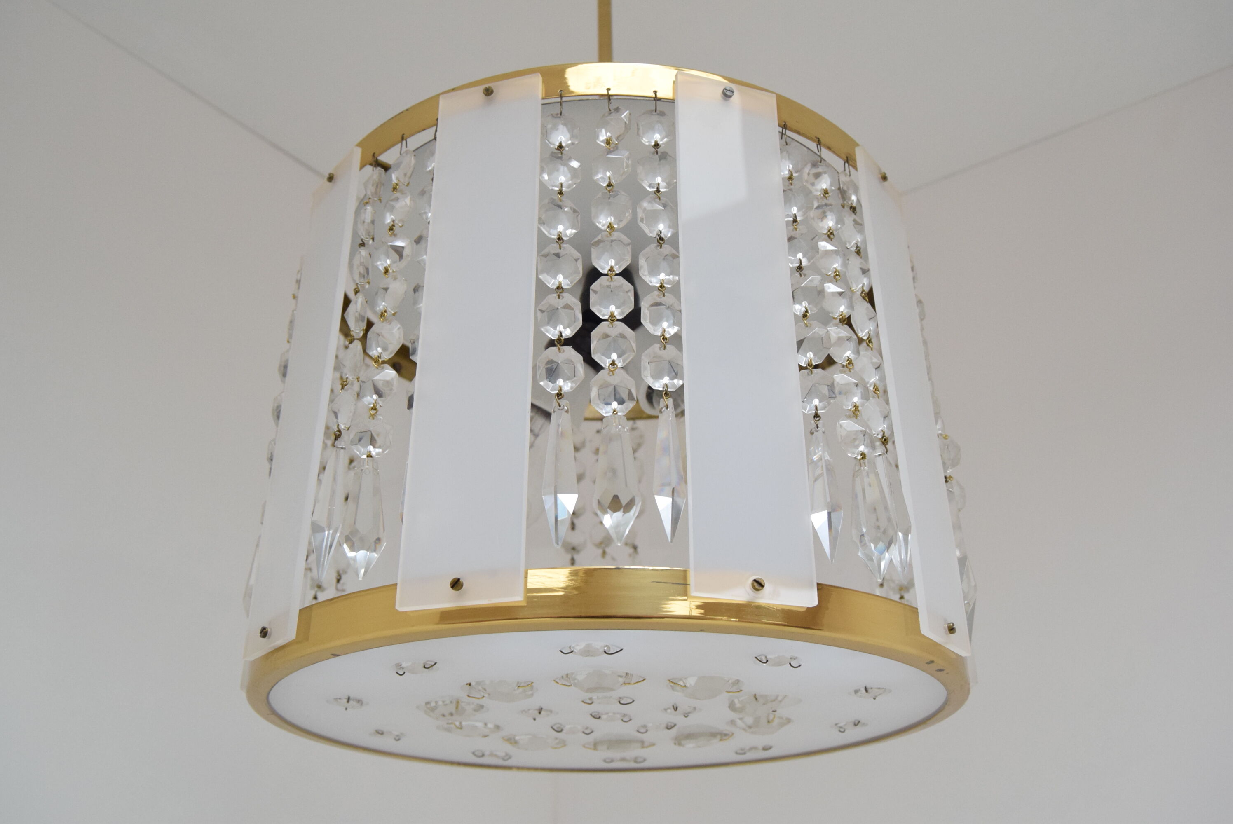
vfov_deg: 38.4
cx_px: 616
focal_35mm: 34
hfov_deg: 55.1
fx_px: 1183
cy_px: 412
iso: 1600
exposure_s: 1/100
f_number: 5
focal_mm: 23
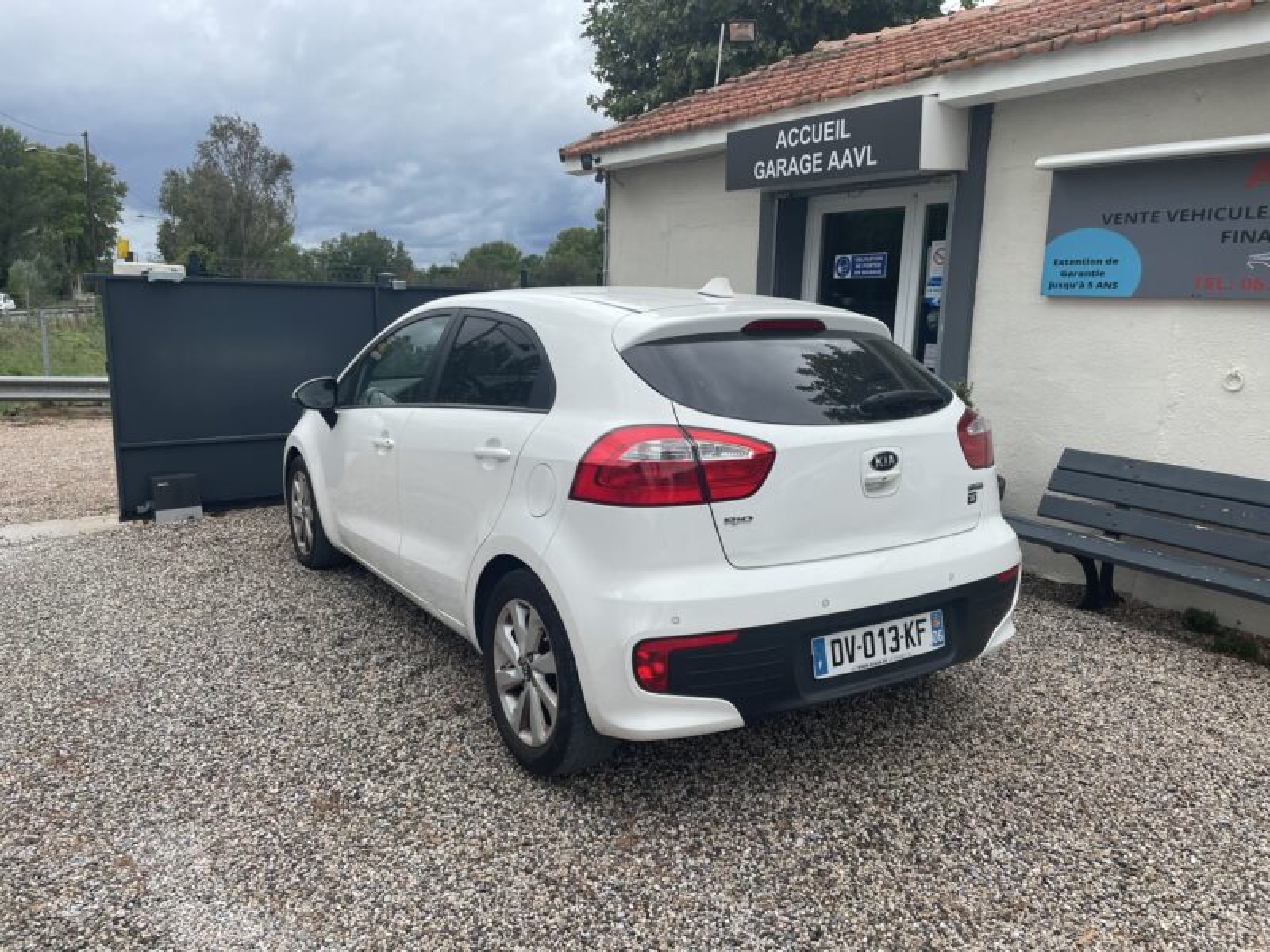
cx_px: 635
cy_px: 476
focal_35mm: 26
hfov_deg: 67.3
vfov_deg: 53.1
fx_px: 954
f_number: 1.6
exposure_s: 1/1984
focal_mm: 4.2
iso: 32
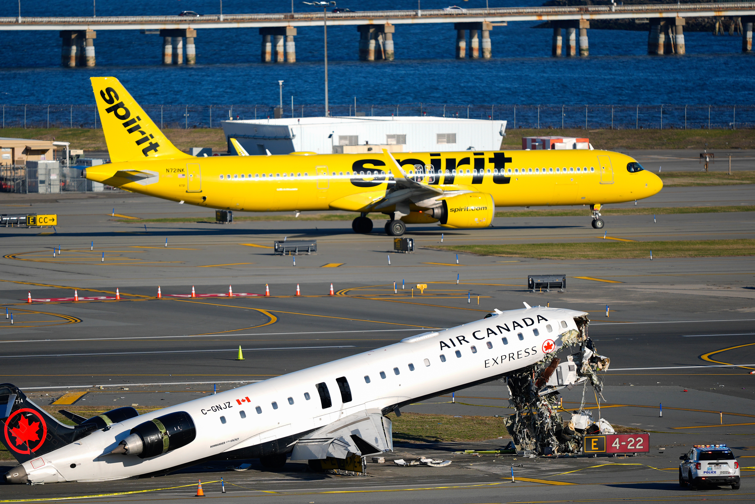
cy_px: 267
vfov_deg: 3.2
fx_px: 9101
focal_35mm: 434
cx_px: 346
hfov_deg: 4.8
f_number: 2.8
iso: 200
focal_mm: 400
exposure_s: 1/5000
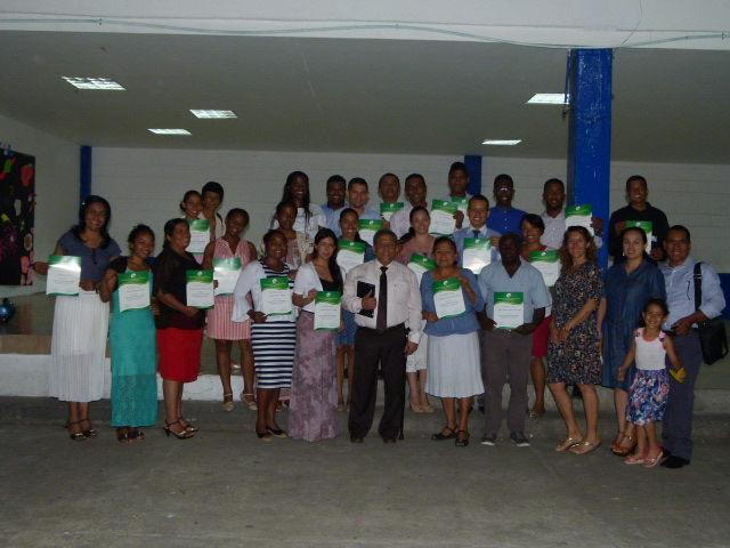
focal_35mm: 38
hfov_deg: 49.0
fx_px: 801
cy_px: 274
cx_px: 365
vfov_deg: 37.7
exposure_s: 1/60
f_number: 3.1
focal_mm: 6.8
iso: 200
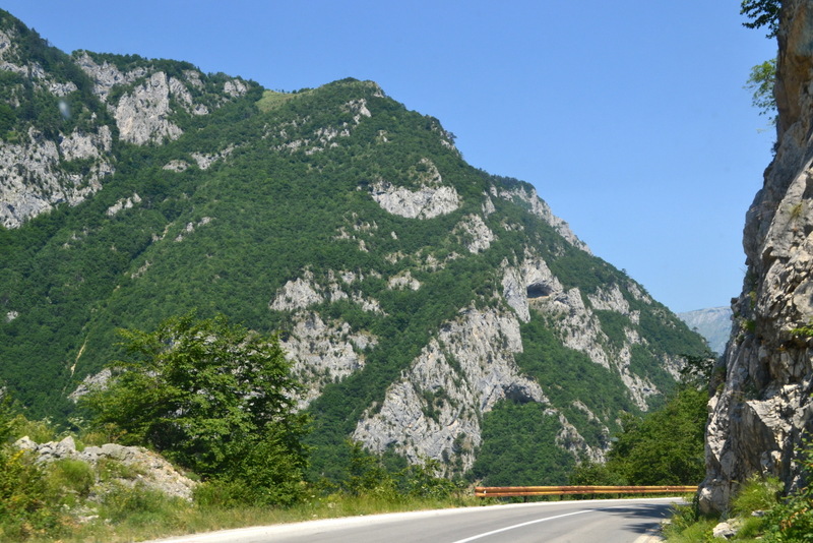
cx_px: 406
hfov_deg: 49.5
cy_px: 272
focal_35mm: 39
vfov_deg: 34.2
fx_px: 881
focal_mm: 26
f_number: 10
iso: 400
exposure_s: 1/250
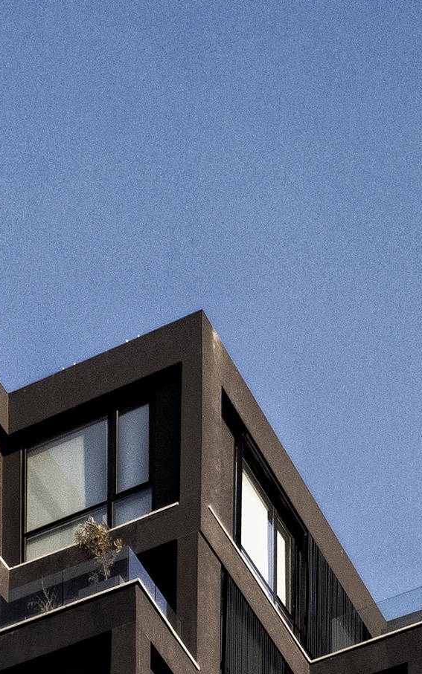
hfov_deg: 8.3
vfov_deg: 12.8
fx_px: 2852
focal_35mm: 155
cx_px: -130
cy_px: 1005
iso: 1250
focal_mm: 46
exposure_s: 1/6400
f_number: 2.8
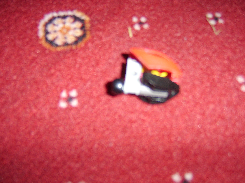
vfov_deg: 45.4
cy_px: 92
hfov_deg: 58.4
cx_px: 122
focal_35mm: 31
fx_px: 219
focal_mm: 8.13
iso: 141
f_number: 2.7
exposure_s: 1/30
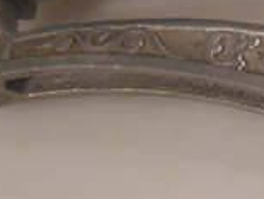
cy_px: 182
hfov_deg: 16.8
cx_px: 424
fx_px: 787
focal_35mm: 103
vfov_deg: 14.3
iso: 400
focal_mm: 4.5
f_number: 3.7
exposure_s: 1/30
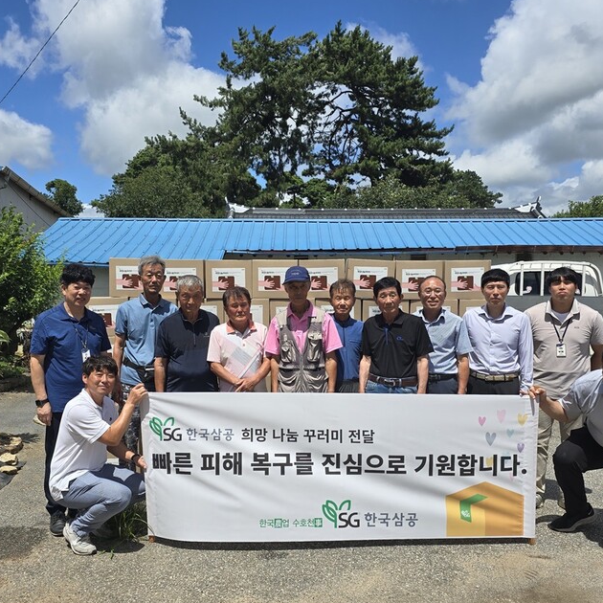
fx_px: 611
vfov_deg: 52.4
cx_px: 279
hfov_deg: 52.5
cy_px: 340
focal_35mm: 31
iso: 12
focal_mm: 6.3
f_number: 1.7
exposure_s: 1/1202
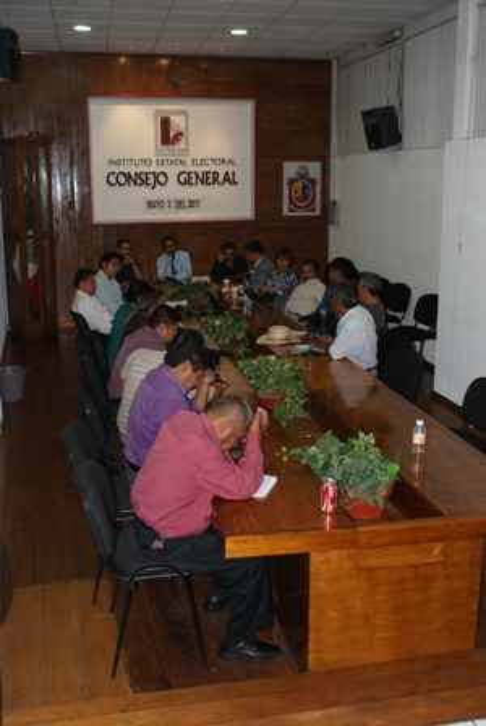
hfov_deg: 37.0
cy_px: 363
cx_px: 243
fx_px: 727
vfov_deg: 53.1
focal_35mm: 36
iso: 400
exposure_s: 1/60
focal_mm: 24
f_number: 5.6
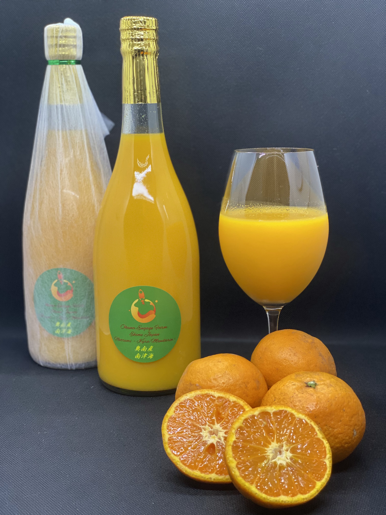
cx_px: 193
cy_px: 258
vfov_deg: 36.8
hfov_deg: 28.0
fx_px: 773
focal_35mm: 52
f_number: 2
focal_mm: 6
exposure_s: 1/122
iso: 200
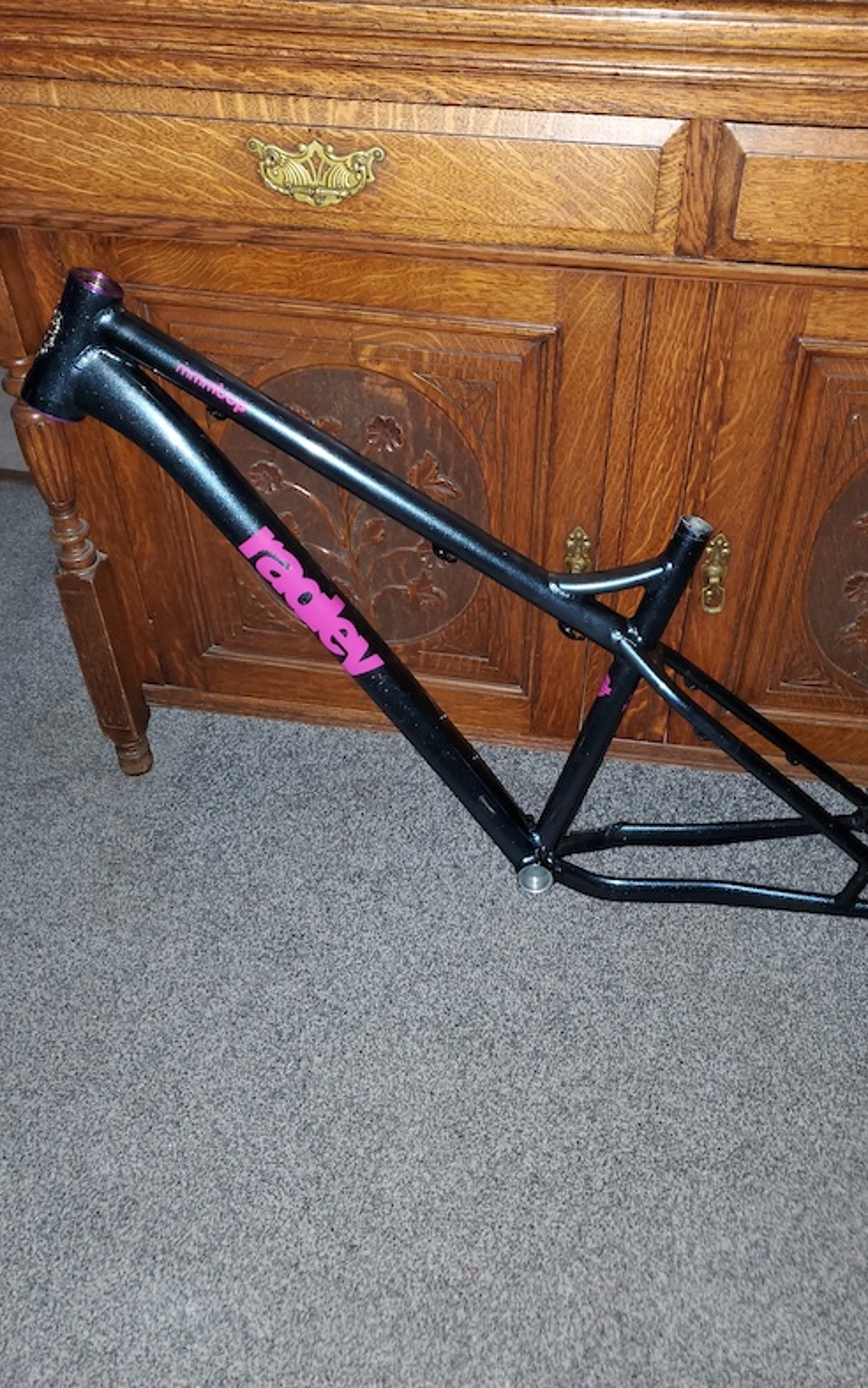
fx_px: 1060
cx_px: 489
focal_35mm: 28
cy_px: 688
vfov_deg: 66.5
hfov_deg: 44.5
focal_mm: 4.3
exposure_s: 1/15
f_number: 1.5
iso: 125
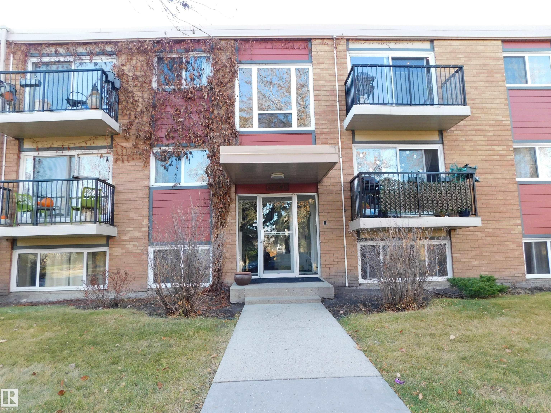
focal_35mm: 23
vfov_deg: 58.9
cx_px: 276
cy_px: 206
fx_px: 366
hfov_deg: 73.9
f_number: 3
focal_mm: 4
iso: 125
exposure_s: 1/80
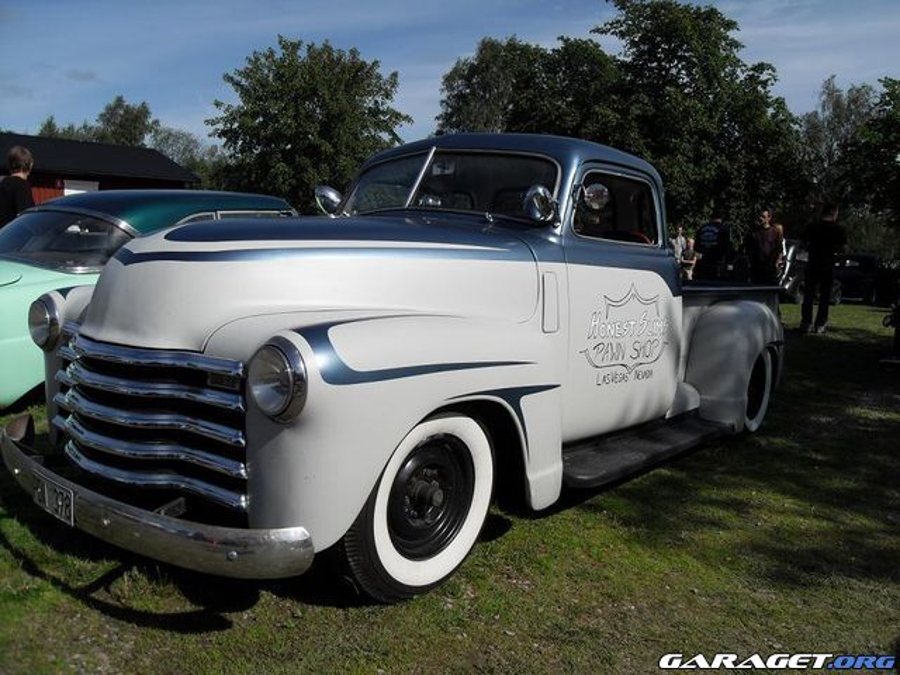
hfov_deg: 63.4
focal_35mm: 28
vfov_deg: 49.7
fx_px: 728
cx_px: 450
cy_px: 338
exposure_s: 1/350
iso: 80
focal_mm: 6
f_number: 7.1
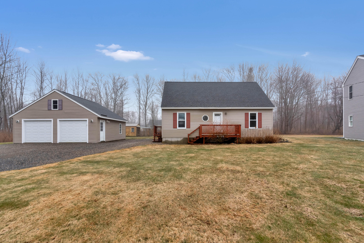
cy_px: 122
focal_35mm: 16
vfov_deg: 73.8
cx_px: 182
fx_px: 162
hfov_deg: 96.7
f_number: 8
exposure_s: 1/1000
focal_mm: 16
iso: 800
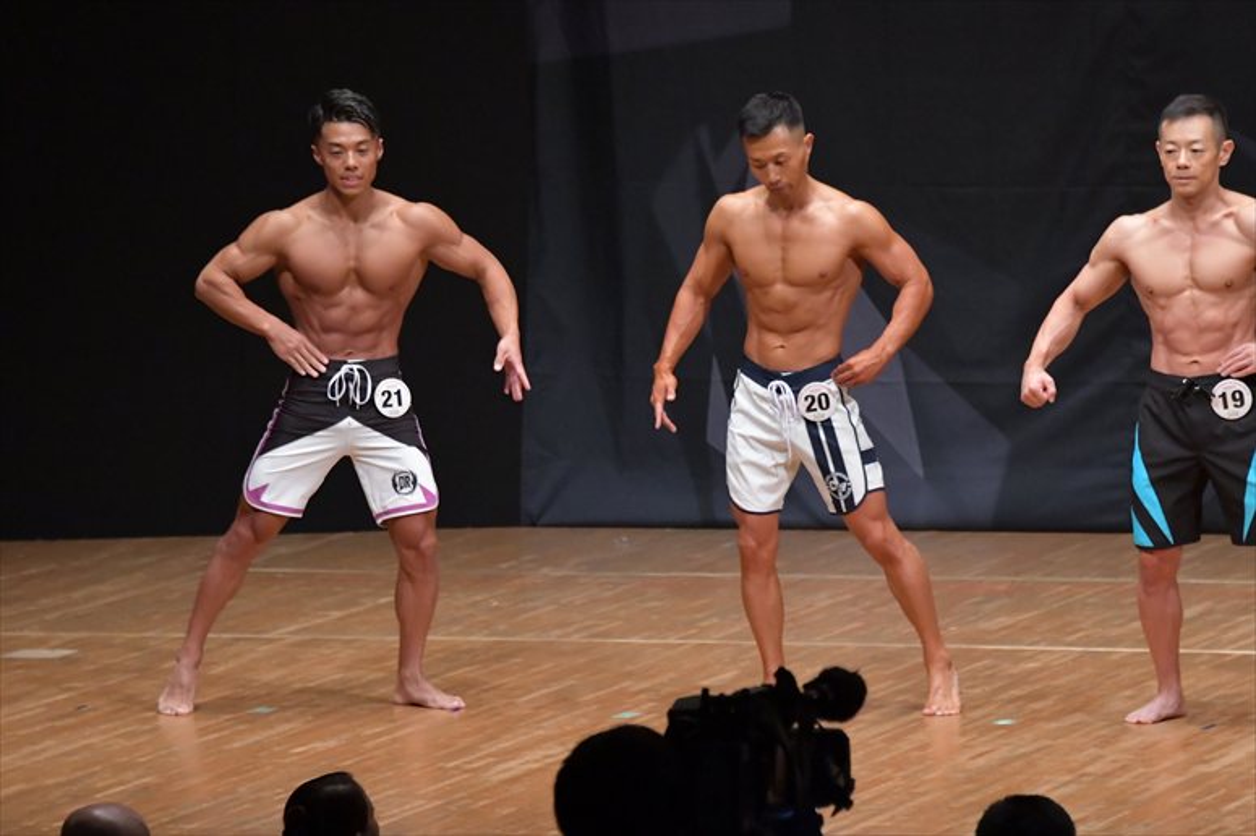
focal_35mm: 270
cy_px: 418
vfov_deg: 5.1
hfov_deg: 7.6
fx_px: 9416
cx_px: 628
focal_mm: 180
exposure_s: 1/400
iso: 6400
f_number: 5.6
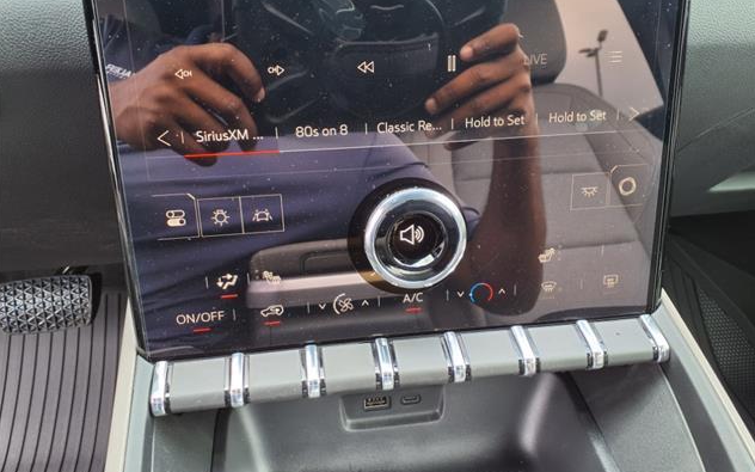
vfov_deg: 43.1
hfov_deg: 64.6
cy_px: 241
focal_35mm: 29
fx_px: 597
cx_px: 375
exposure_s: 1/40
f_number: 1.9
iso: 50
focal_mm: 3.58
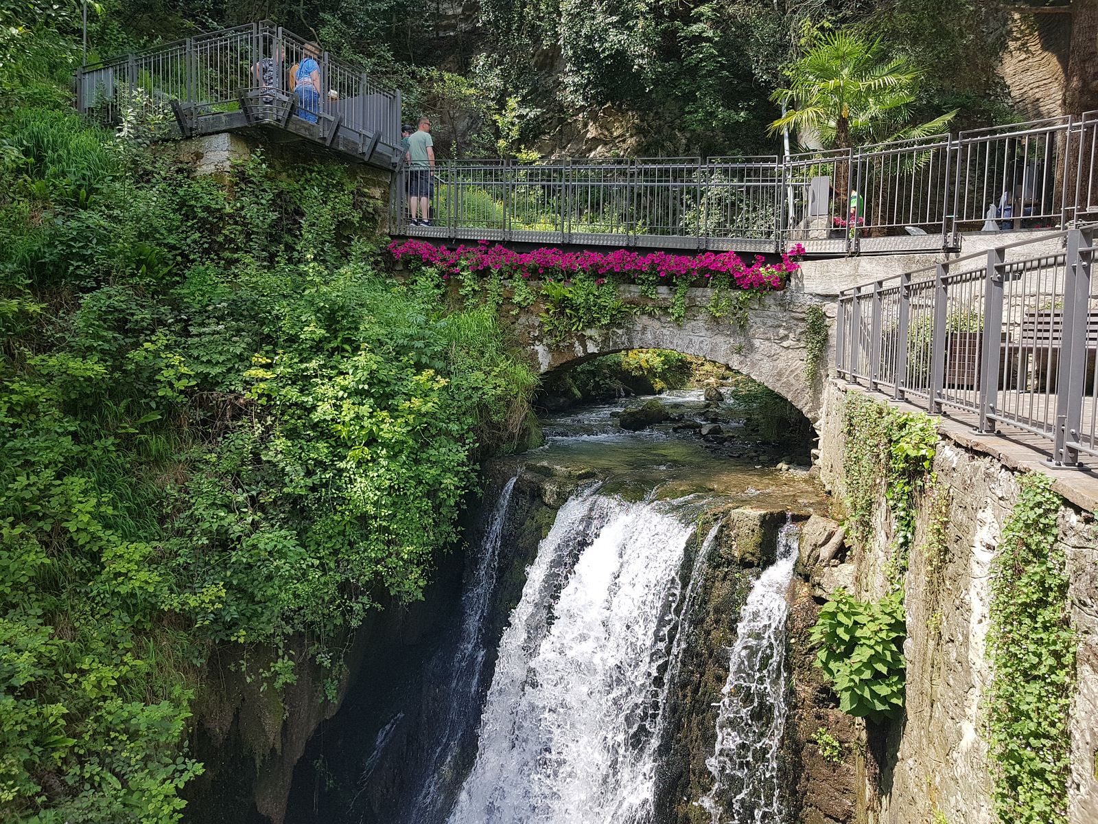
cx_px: 549
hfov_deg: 67.3
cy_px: 412
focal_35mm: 26
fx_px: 825
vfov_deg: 53.1
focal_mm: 4.2
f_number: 1.7
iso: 50
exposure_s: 1/776
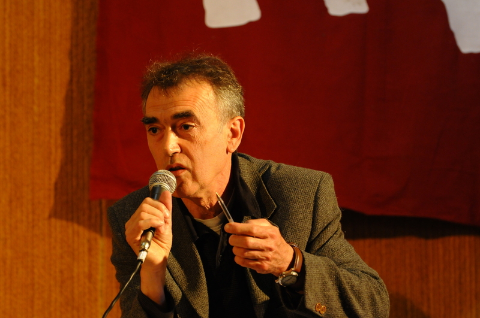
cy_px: 159
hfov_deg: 12.5
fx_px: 2197
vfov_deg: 8.3
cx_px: 240
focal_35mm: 165
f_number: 4
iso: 1250
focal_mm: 110
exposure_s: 1/60
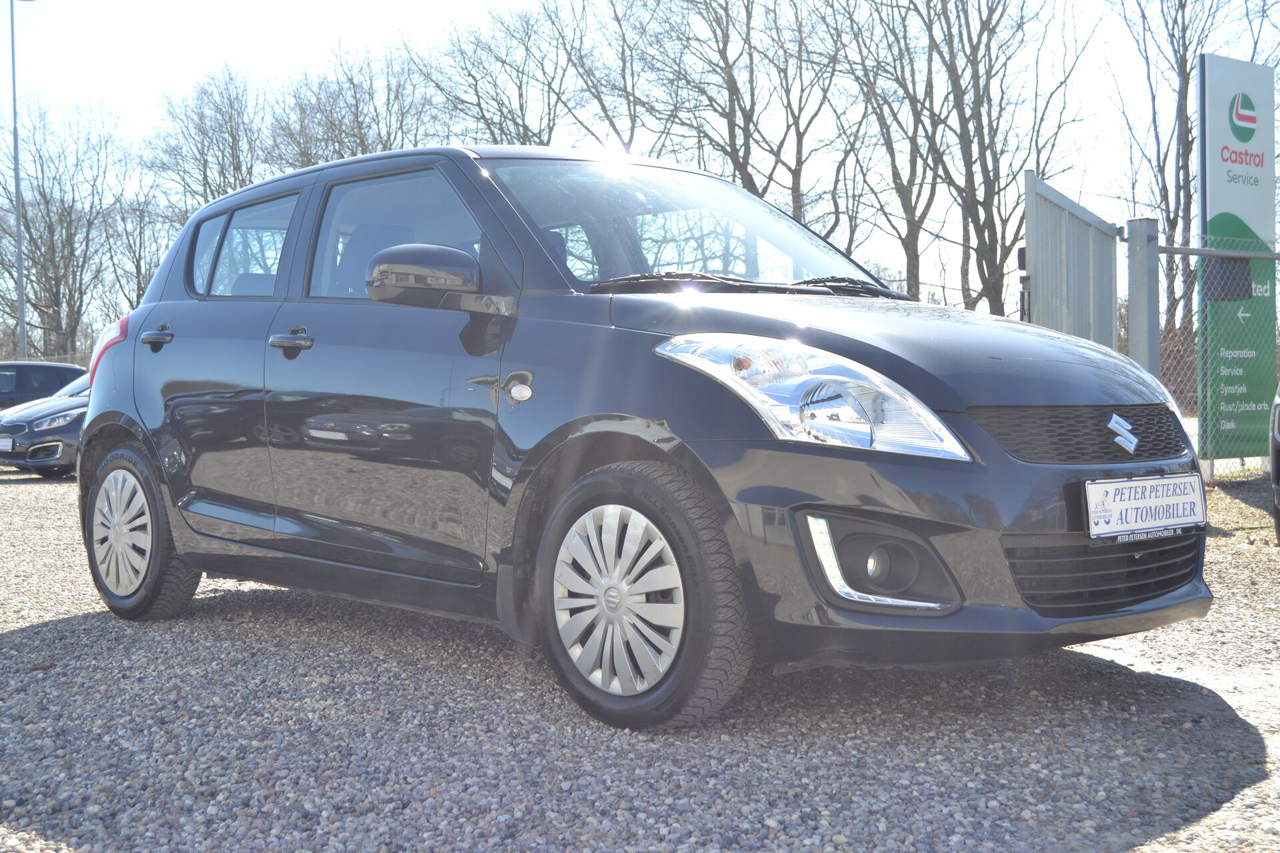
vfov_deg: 31.9
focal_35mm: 42
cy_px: 426
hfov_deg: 46.4
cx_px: 640
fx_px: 1493
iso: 100
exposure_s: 1/160
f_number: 6.3
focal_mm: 28
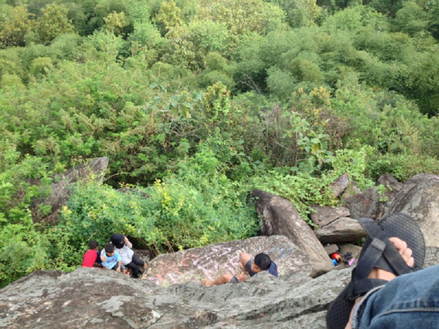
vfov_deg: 40.7
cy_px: 164
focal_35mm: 35
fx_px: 444
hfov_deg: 52.6
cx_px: 220
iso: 50
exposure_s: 1/330
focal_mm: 4.28
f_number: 2.4
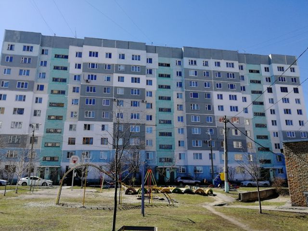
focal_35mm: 27
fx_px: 240
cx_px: 154
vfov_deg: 51.4
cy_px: 116
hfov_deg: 65.3
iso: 50
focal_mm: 3.95
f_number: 4
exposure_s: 1/743
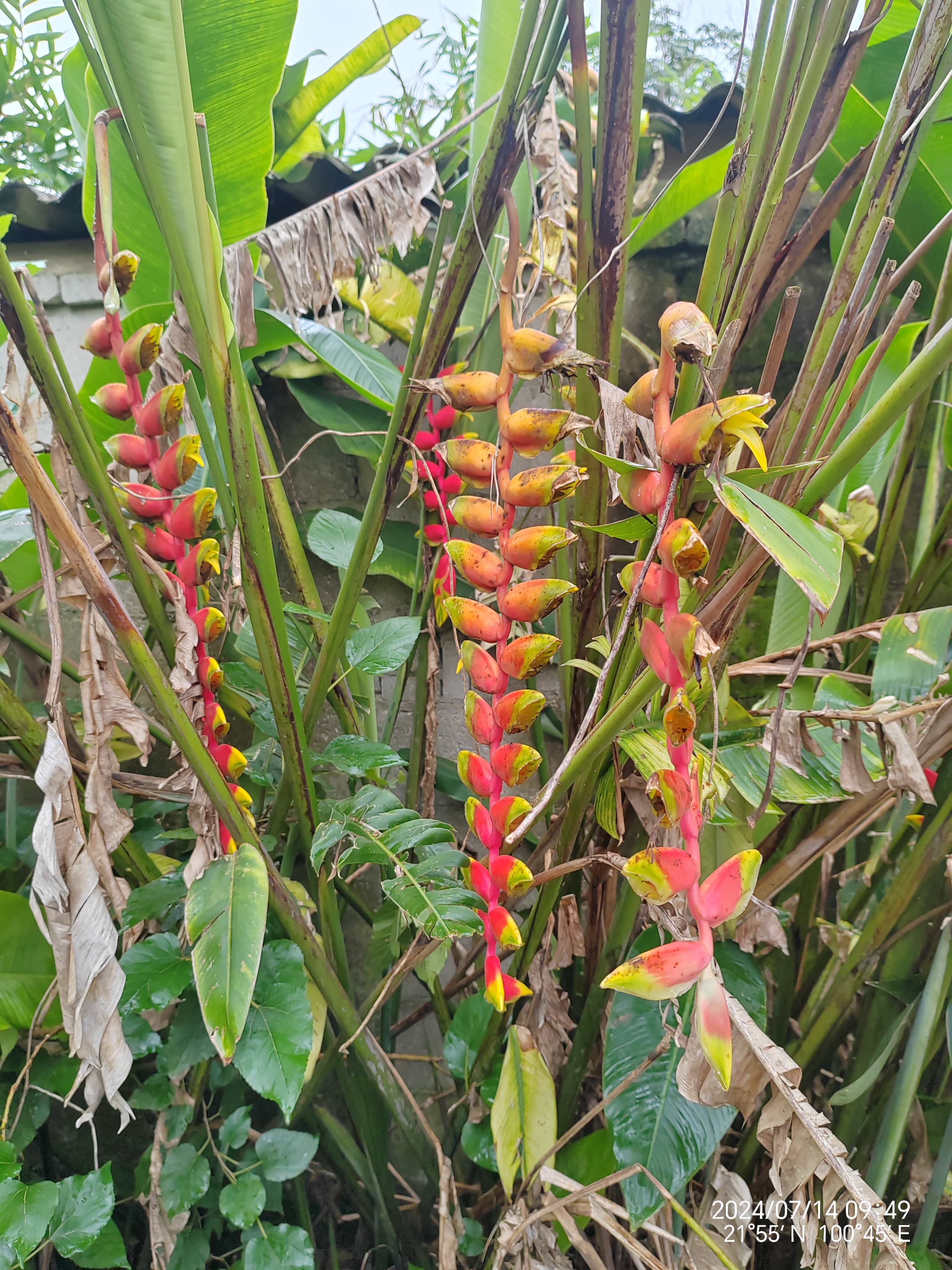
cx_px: 476
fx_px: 990
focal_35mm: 27
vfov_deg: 65.3
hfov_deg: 51.4
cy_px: 635
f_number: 1.9
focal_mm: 5.52
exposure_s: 1/230
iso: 100
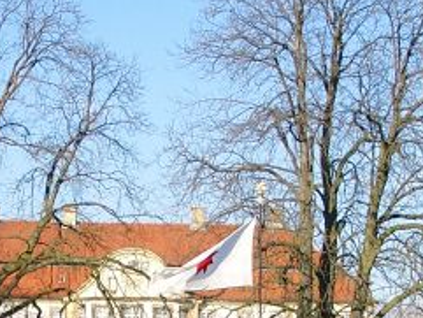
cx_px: 125
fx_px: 1382
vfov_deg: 13.0
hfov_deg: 17.3
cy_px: 288
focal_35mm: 113
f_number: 4
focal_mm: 7.13
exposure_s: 1/512
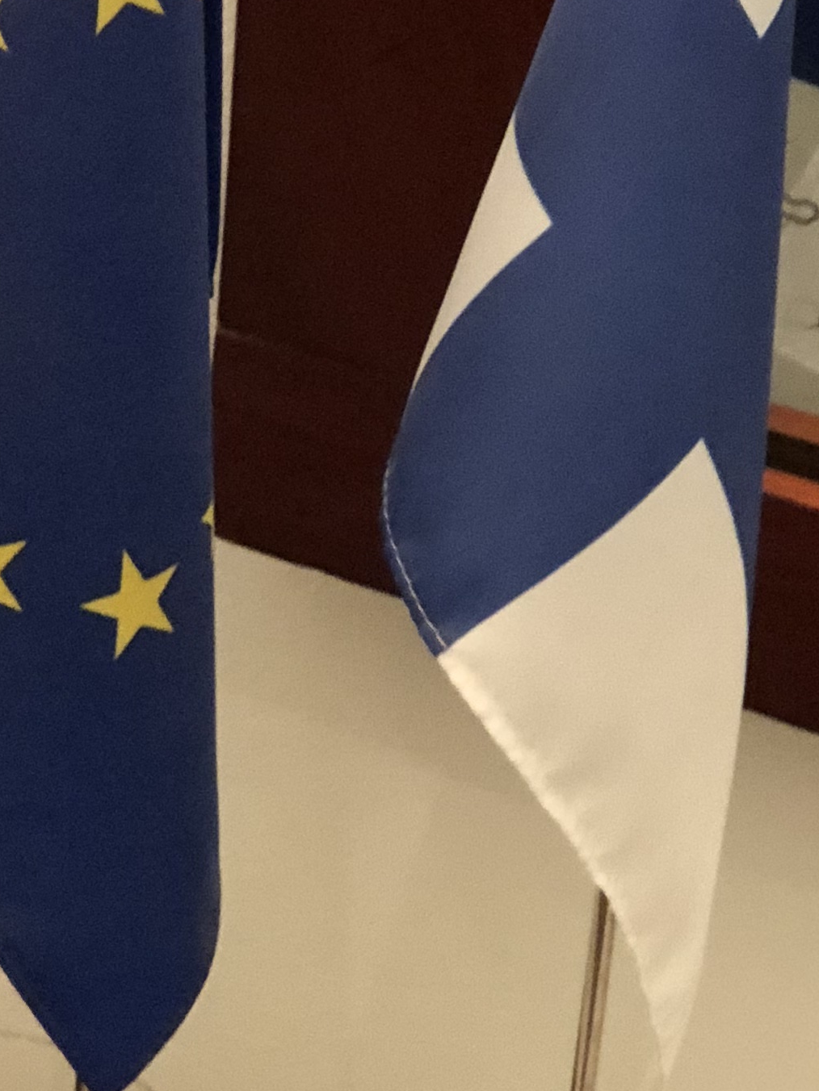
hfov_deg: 8.7
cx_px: 269
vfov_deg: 11.6
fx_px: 5363
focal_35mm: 170
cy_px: 518
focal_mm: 6.6
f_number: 2.8
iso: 640
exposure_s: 1/50
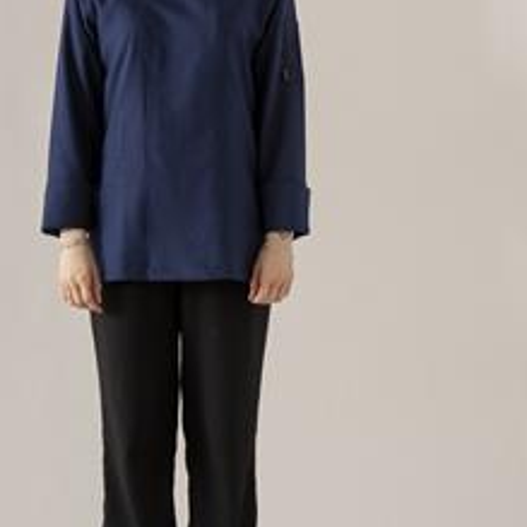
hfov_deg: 8.7
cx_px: 173
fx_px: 3479
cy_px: 188
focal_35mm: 202
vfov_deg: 8.7
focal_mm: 112
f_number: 11
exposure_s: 1/160
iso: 320
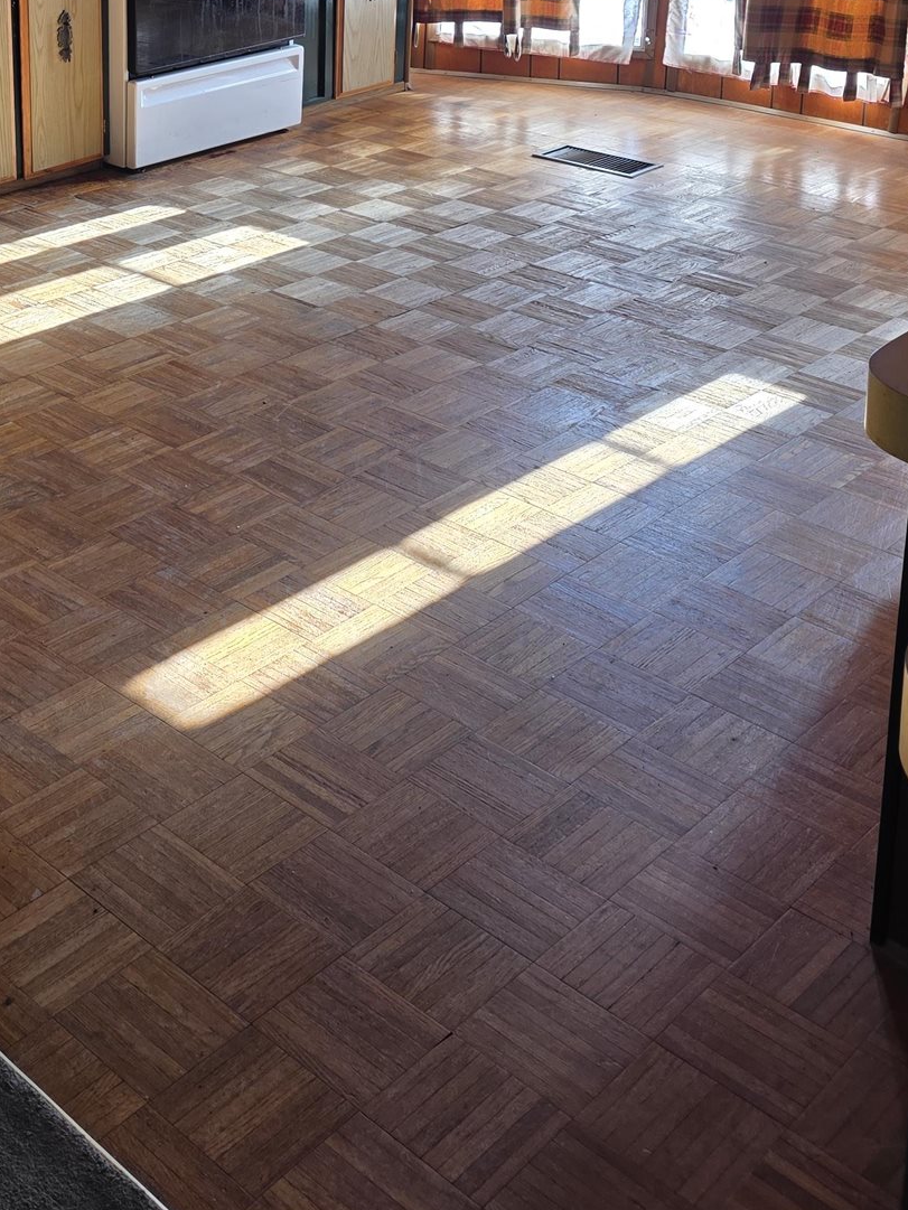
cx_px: 155
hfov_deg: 28.9
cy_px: 19
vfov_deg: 35.4
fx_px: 1713
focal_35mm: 49
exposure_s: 1/120
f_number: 1.7
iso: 40
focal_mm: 6.3
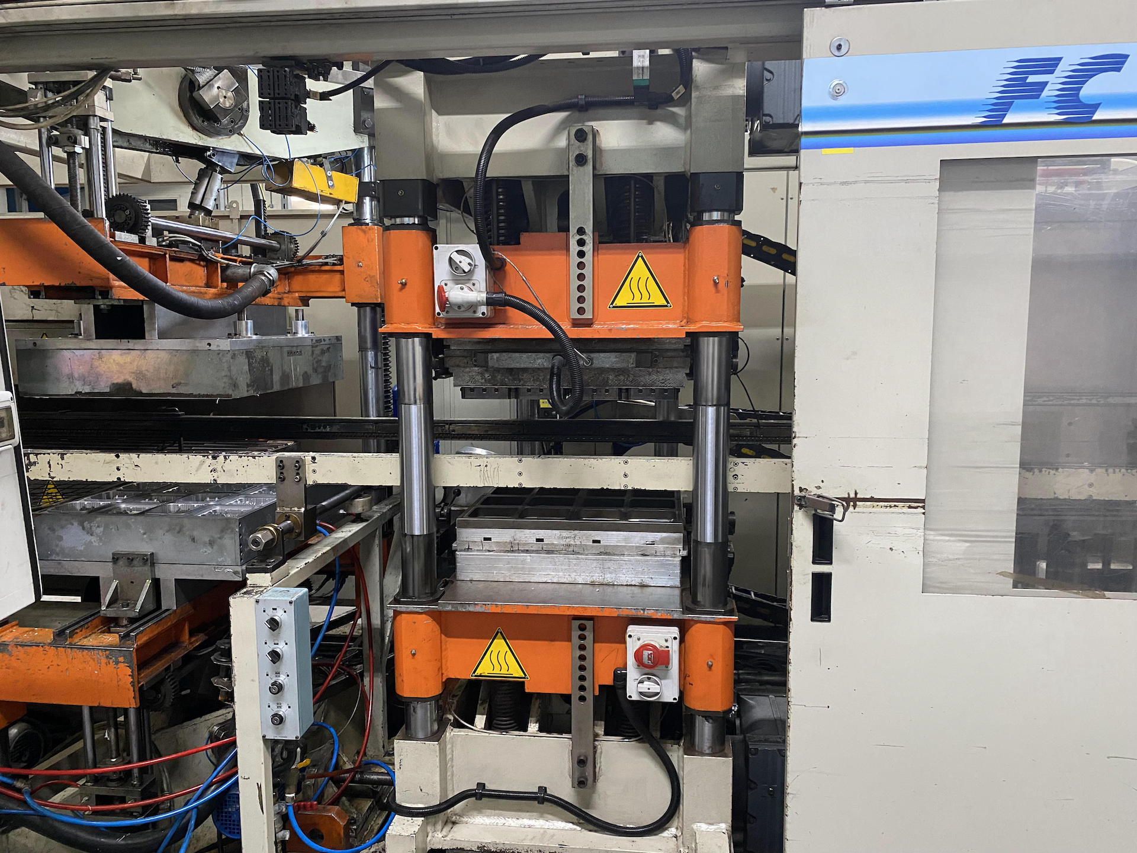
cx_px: 568
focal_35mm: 26
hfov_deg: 67.3
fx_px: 854
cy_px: 426
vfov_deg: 53.1
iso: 400
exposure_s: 1/50
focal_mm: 4.2
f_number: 1.8
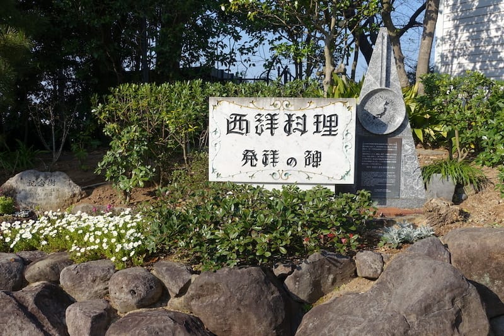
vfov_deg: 38.9
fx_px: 476
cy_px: 168
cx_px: 252
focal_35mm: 34
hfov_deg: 55.8
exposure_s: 1/400
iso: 125
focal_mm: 12.64
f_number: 5.6
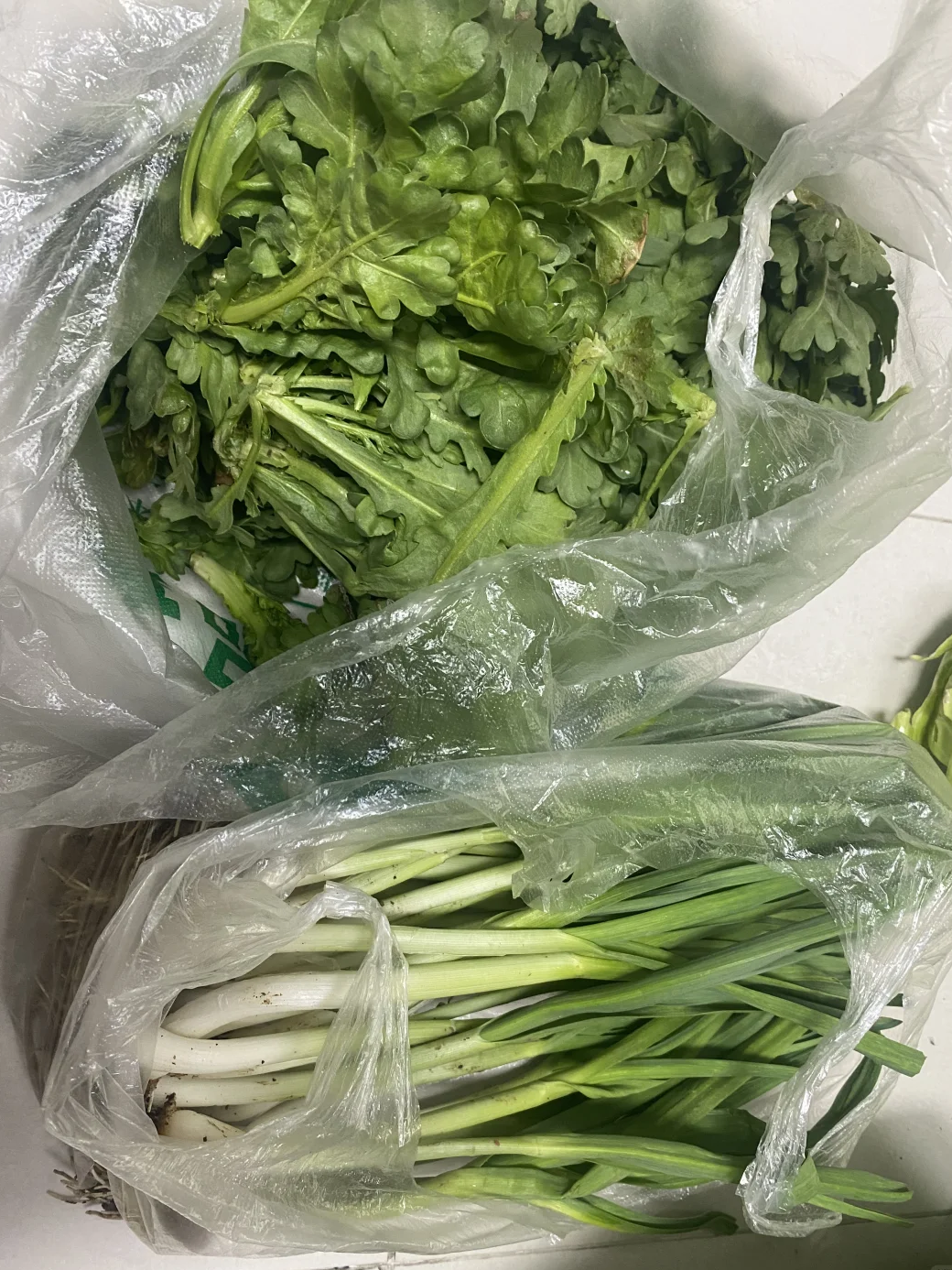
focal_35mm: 27
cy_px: 630
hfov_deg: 51.3
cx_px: 477
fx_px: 990
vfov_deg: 65.3
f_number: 1.8
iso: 200
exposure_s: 1/50
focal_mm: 4.25
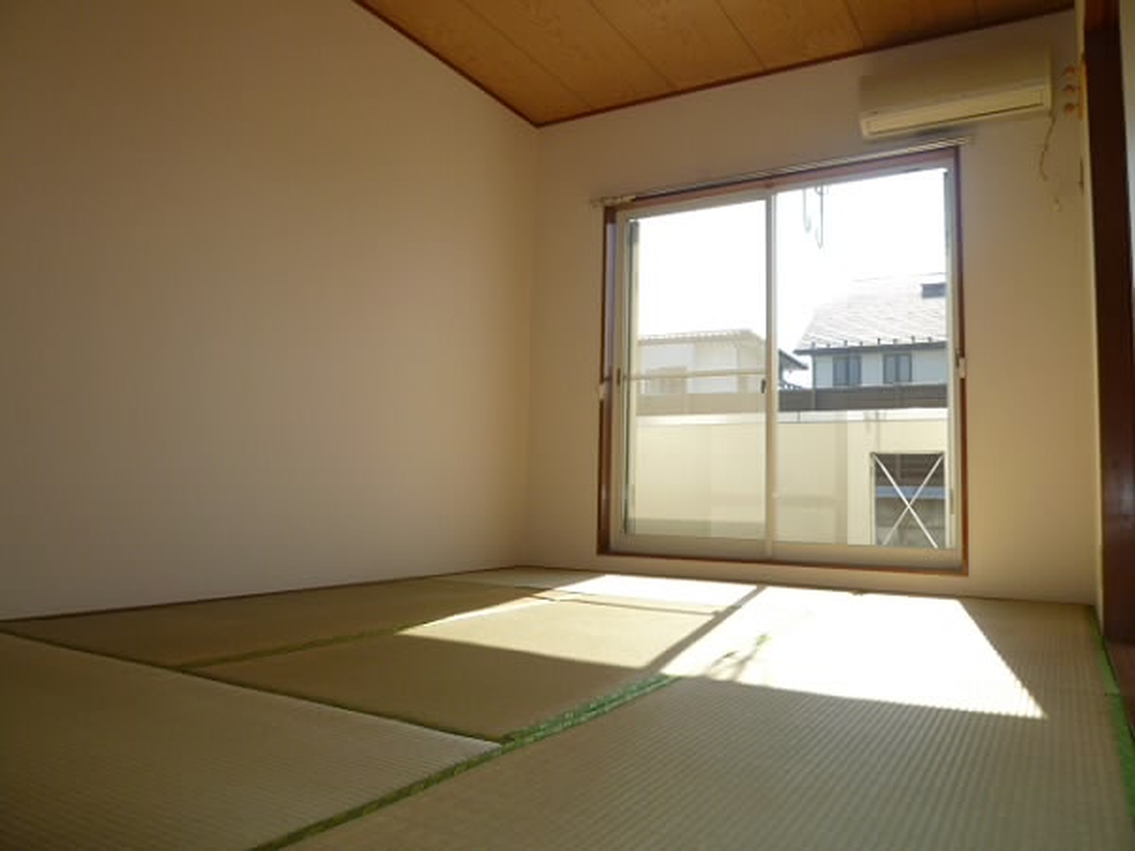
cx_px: 568
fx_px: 820
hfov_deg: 69.4
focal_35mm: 25
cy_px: 426
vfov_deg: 54.9
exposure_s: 1/320
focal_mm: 4.5
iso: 80
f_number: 4
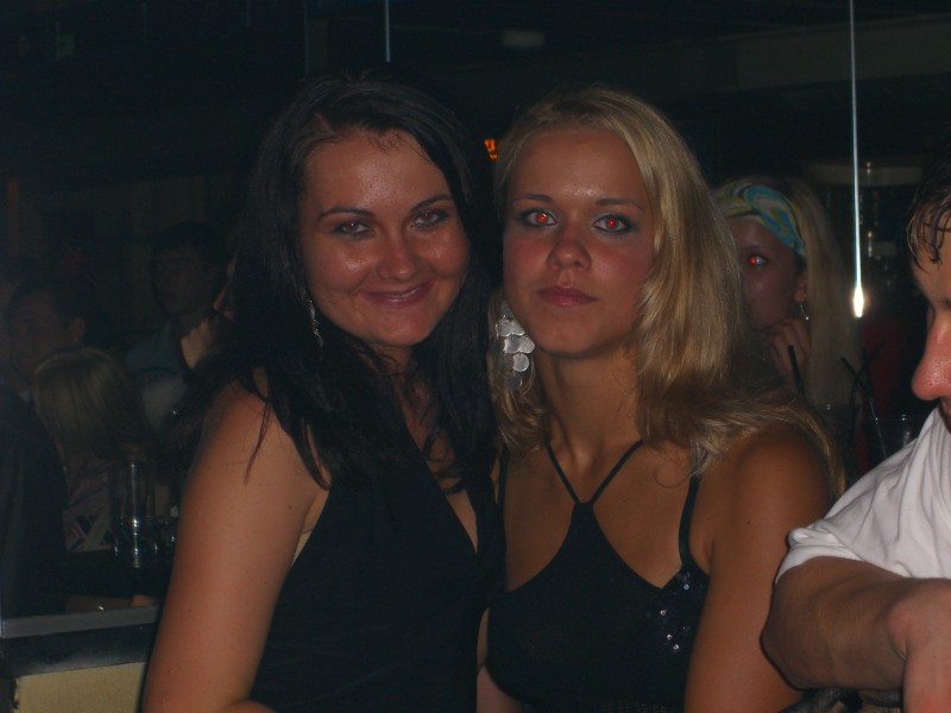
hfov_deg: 17.3
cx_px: 476
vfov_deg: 13.0
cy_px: 356
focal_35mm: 114
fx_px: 3132
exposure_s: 1/60
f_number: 5.1
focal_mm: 23.7
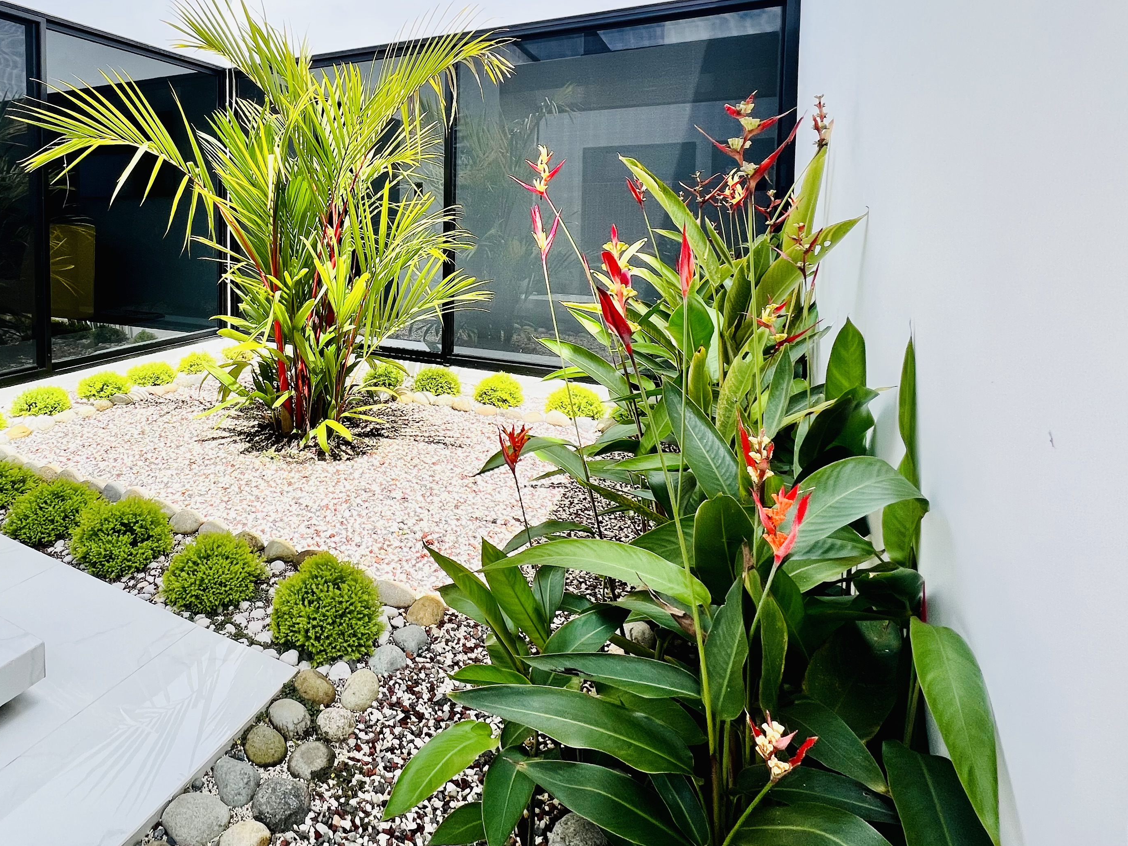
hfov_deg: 80.7
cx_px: 342
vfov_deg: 66.1
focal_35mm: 19
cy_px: 258
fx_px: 619
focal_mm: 1.57
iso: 32
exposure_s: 1/960
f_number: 1.8
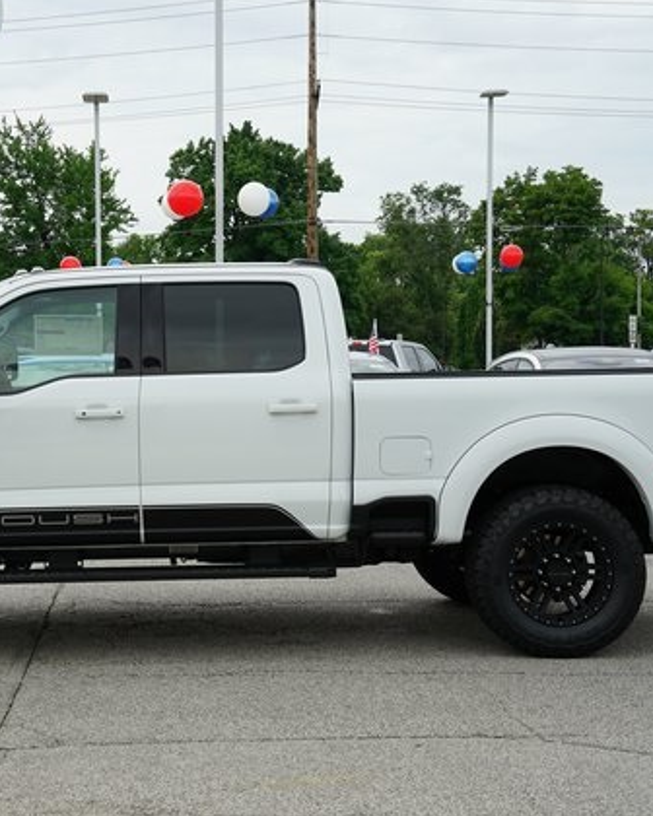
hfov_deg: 24.1
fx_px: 1522
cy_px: 407
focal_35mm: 63
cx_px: 198
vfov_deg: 30.0
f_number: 9
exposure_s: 1/80
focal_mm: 44
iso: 100
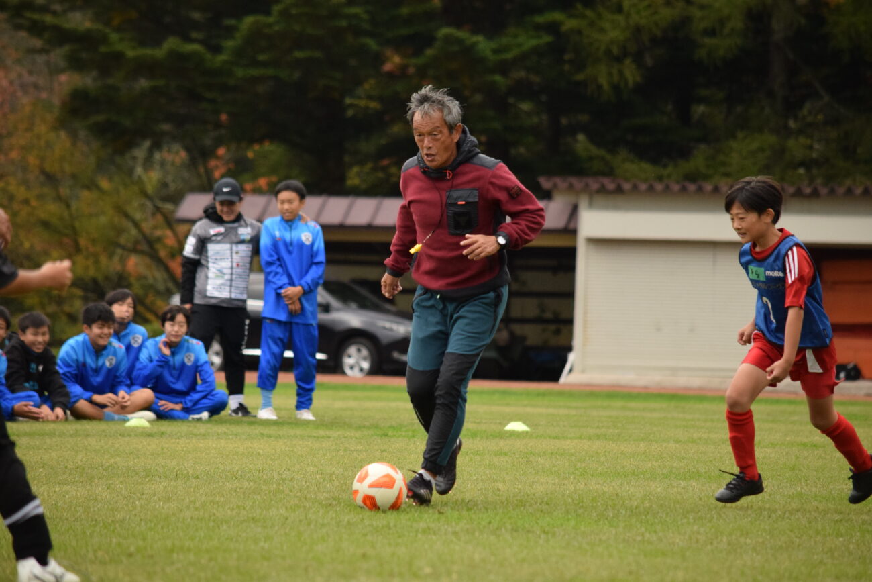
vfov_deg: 5.1
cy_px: 291
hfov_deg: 7.6
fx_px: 6540
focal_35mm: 270
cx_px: 436
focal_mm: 180
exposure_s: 1/4000
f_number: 5
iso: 1600
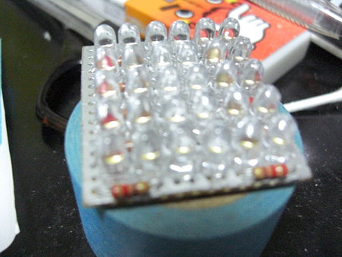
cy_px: 128
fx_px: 375
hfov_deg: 49.0
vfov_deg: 37.7
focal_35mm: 38
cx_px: 171
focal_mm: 7.9
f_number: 2.8
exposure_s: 1/25
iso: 800
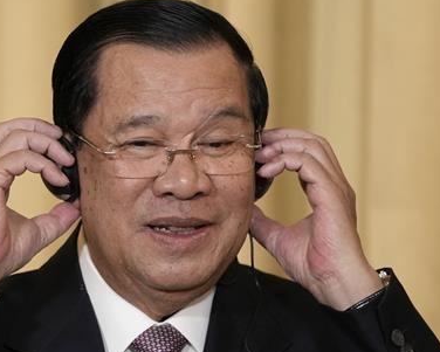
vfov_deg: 3.2
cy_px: 229
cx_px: 159
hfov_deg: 4.0
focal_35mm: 486
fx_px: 6330
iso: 1250
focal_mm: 200
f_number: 2.8
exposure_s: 1/500
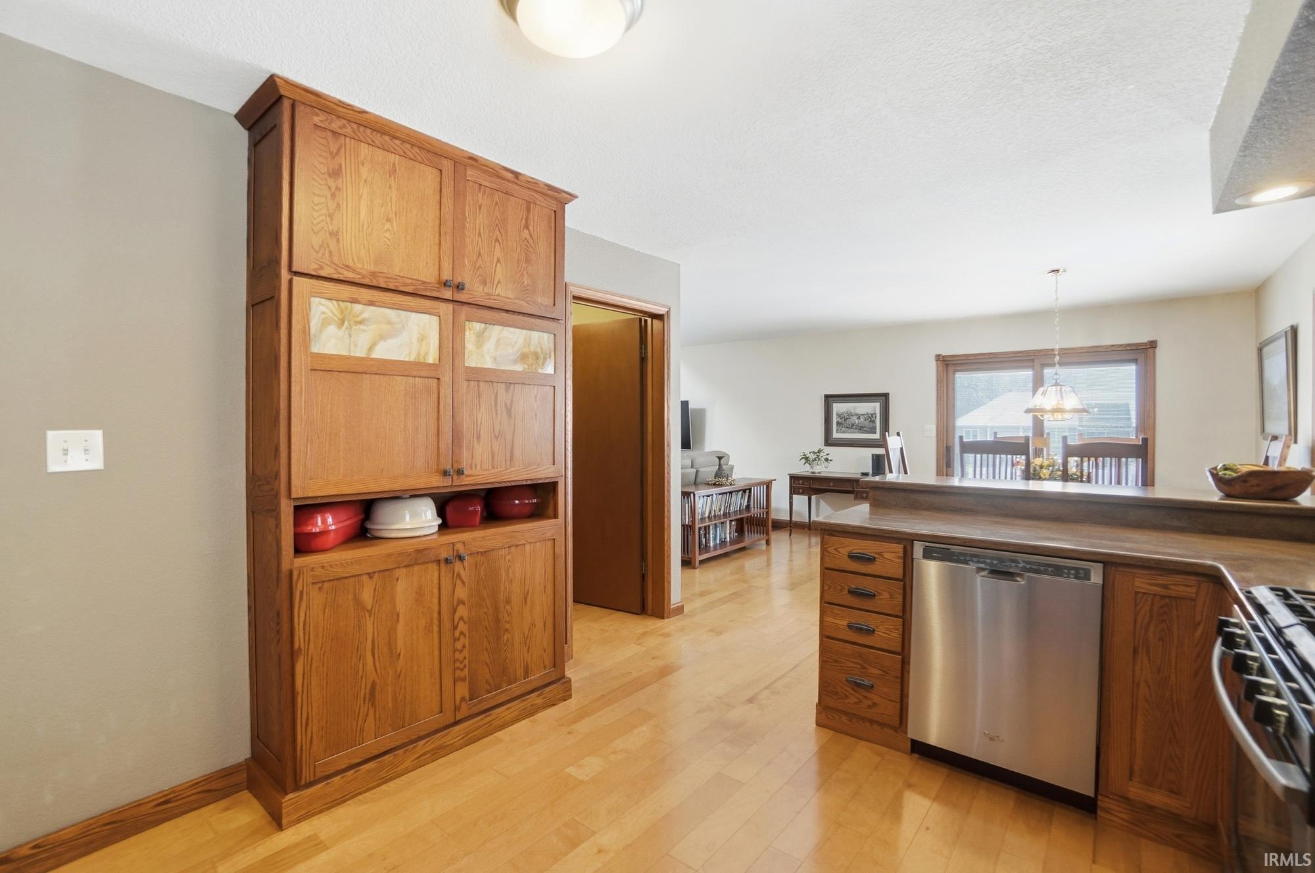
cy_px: 436
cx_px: 658
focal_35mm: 15
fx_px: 547
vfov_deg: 77.2
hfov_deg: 100.5
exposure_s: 1/100
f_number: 4
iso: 100
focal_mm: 10
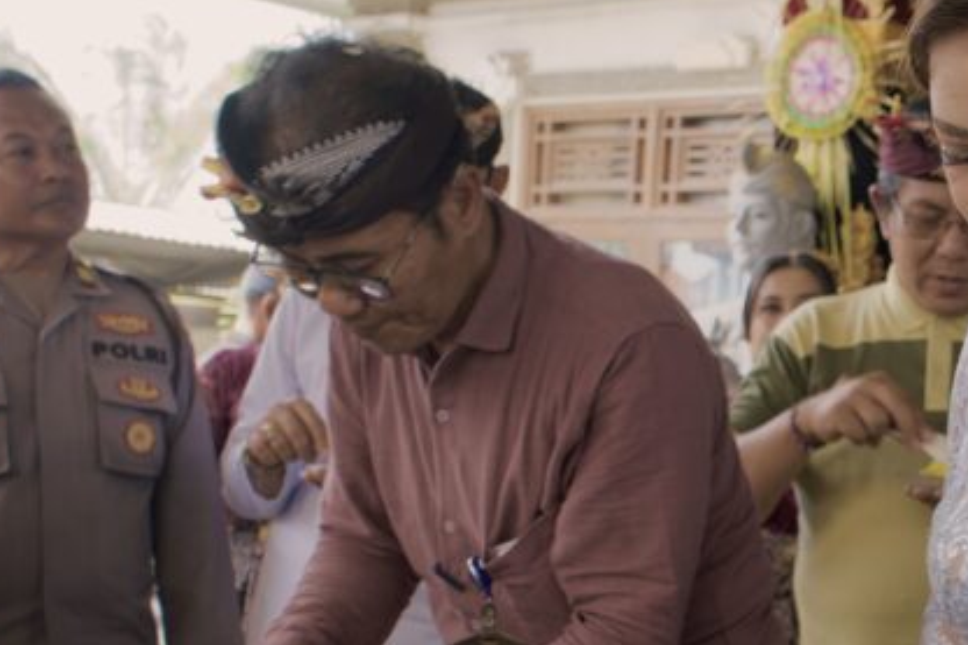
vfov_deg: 19.3
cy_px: 588
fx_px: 1855
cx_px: 901
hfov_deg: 28.0
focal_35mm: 69
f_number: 5.6
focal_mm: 28
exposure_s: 1/40
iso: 160
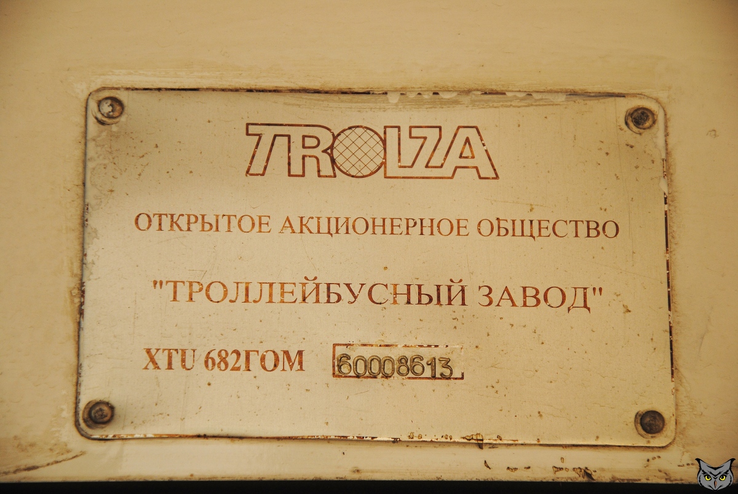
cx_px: 369
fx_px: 3017
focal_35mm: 147
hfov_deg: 13.9
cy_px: 247
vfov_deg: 9.4
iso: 200
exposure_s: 1/125
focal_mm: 98
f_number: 5.6
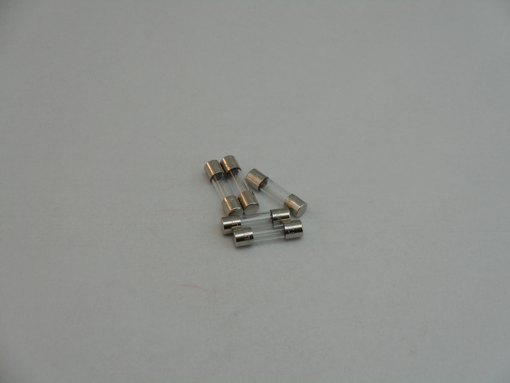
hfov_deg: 22.0
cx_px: 255
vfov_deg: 16.6
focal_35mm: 89
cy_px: 192
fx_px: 1311
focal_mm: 15.9
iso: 100
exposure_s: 1/60
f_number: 5.6
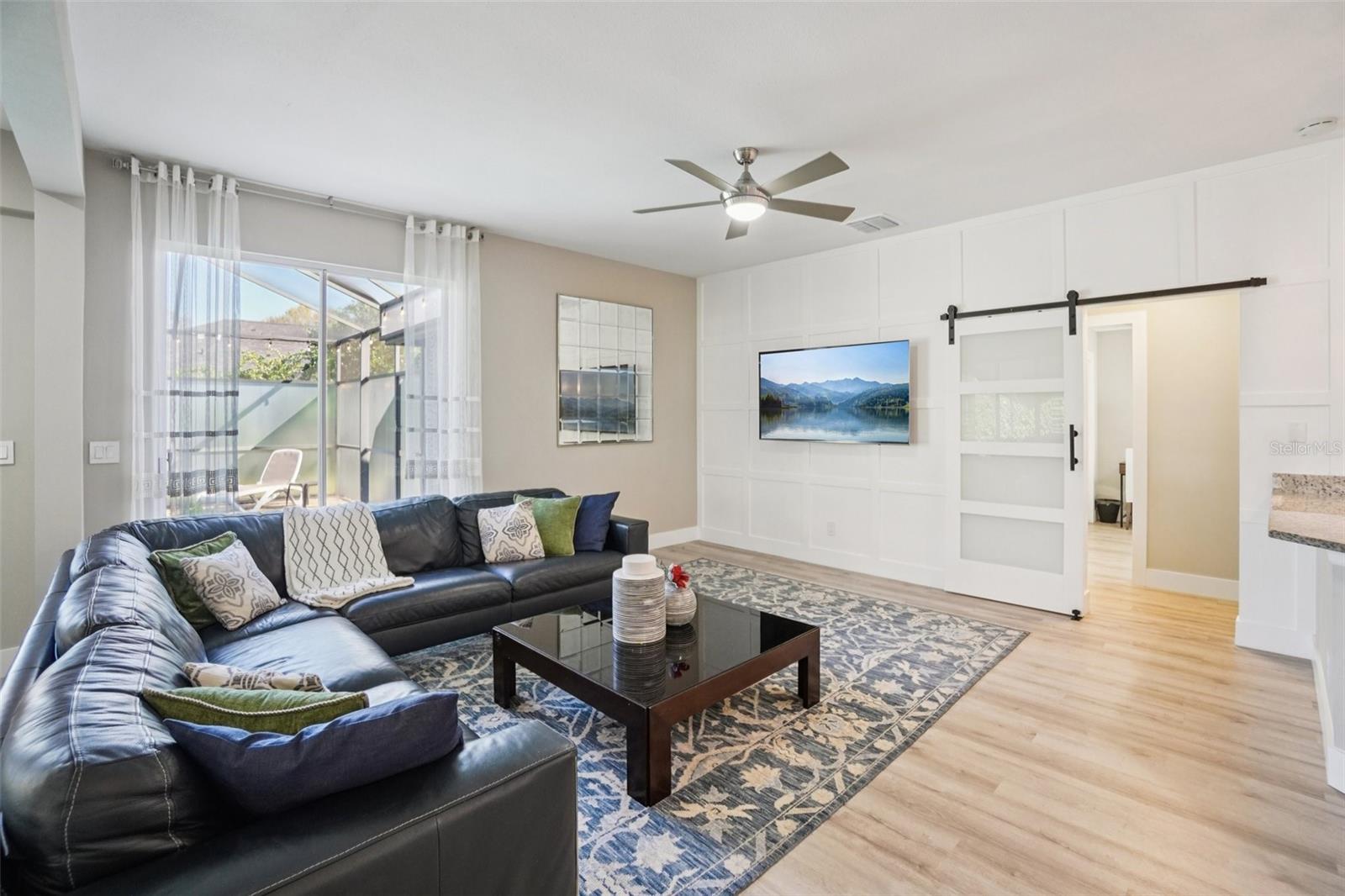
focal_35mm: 15
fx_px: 560
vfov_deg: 77.3
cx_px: 672
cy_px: 448
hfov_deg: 100.4
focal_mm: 10
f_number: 4.5
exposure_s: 1/30
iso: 400
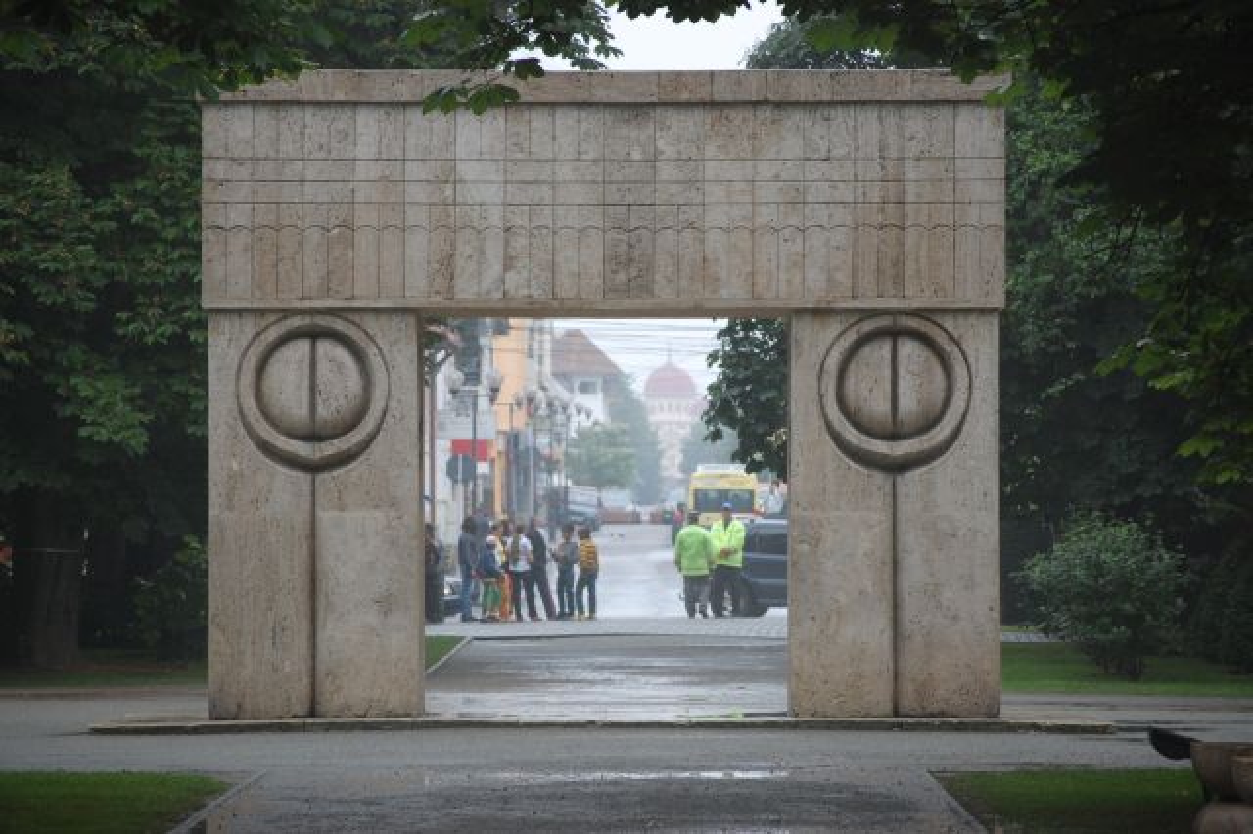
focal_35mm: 158
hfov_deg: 13.0
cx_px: 626
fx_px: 5479
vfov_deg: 8.7
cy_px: 417
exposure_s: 1/320
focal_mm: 105
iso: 400
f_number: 4.8
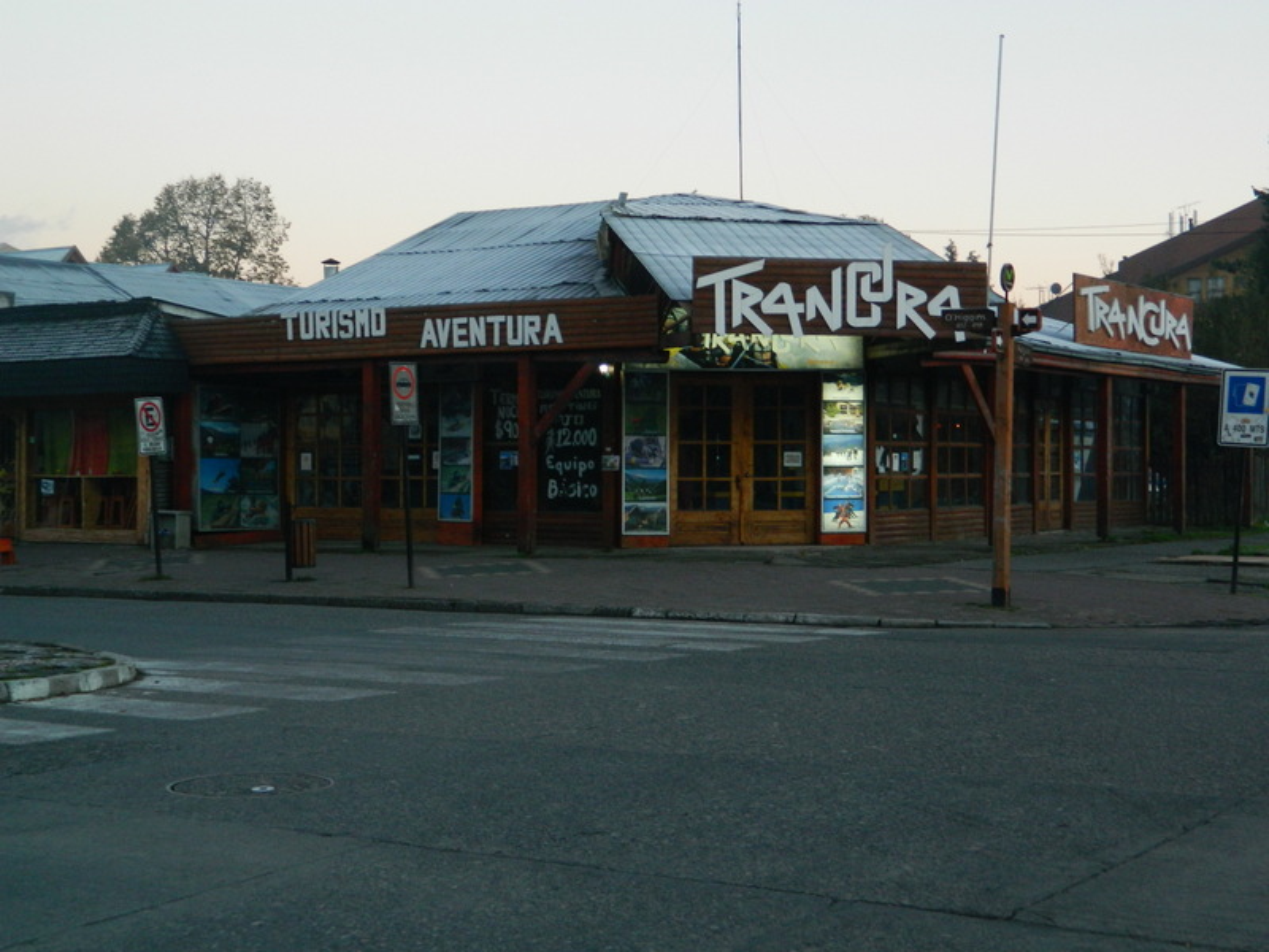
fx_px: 2090
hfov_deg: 33.8
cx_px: 634
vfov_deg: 25.7
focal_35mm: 57
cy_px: 476
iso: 180
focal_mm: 10.2
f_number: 3.8
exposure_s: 1/30
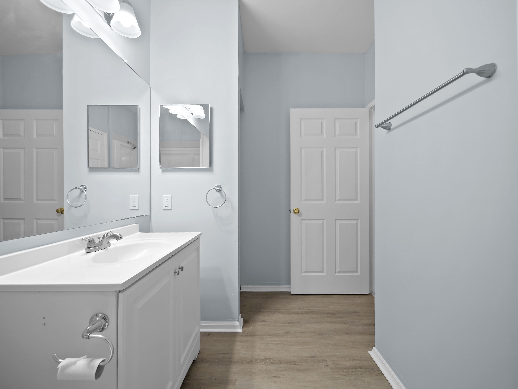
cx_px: 259
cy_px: 194
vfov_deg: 85.7
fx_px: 209
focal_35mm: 14
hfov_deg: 102.1
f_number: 4
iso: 400
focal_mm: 7
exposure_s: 1/20
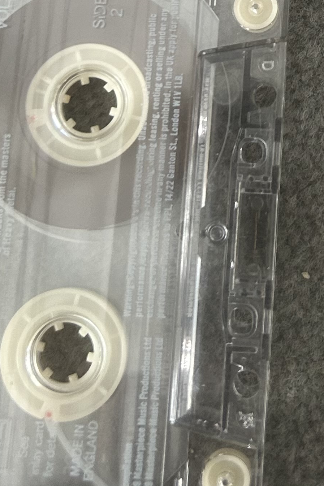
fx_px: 1094
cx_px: 329
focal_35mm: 81
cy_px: -94
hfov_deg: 16.5
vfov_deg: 23.0
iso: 125
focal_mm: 5.7
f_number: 1.5
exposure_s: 1/60
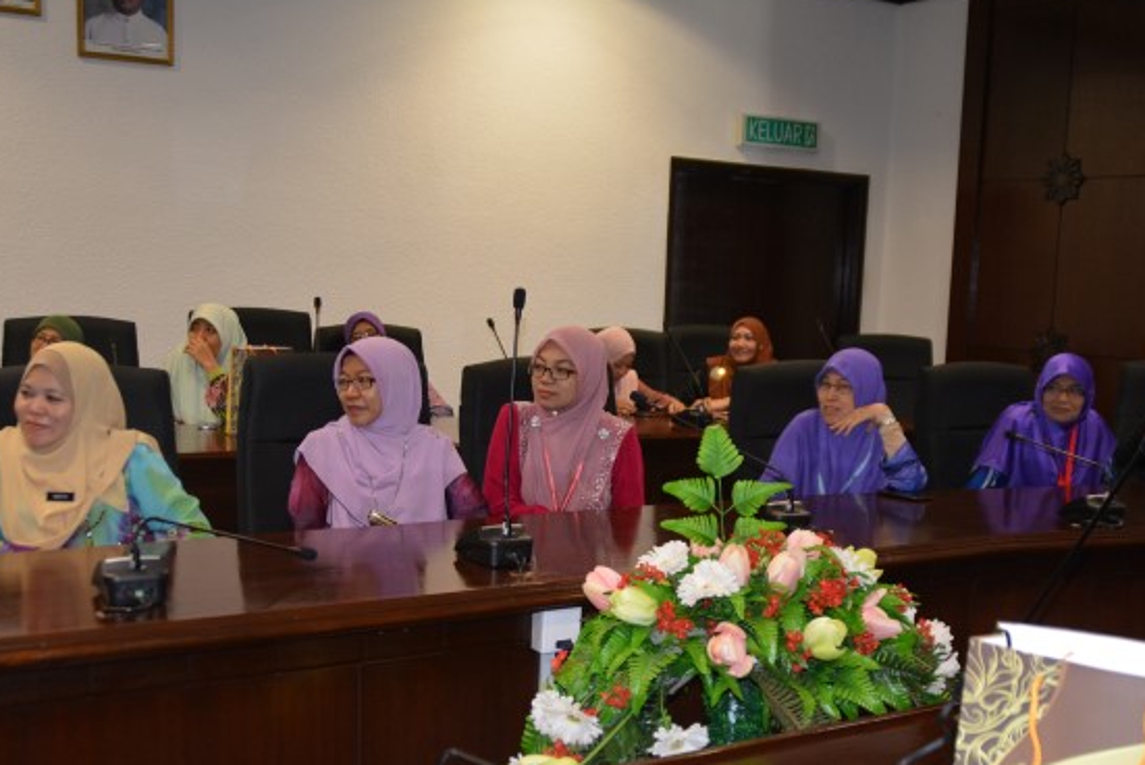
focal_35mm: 43
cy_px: 472
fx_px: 1368
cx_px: 598
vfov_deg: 31.1
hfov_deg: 45.4
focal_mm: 22
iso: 1000
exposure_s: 1/60
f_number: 3.5
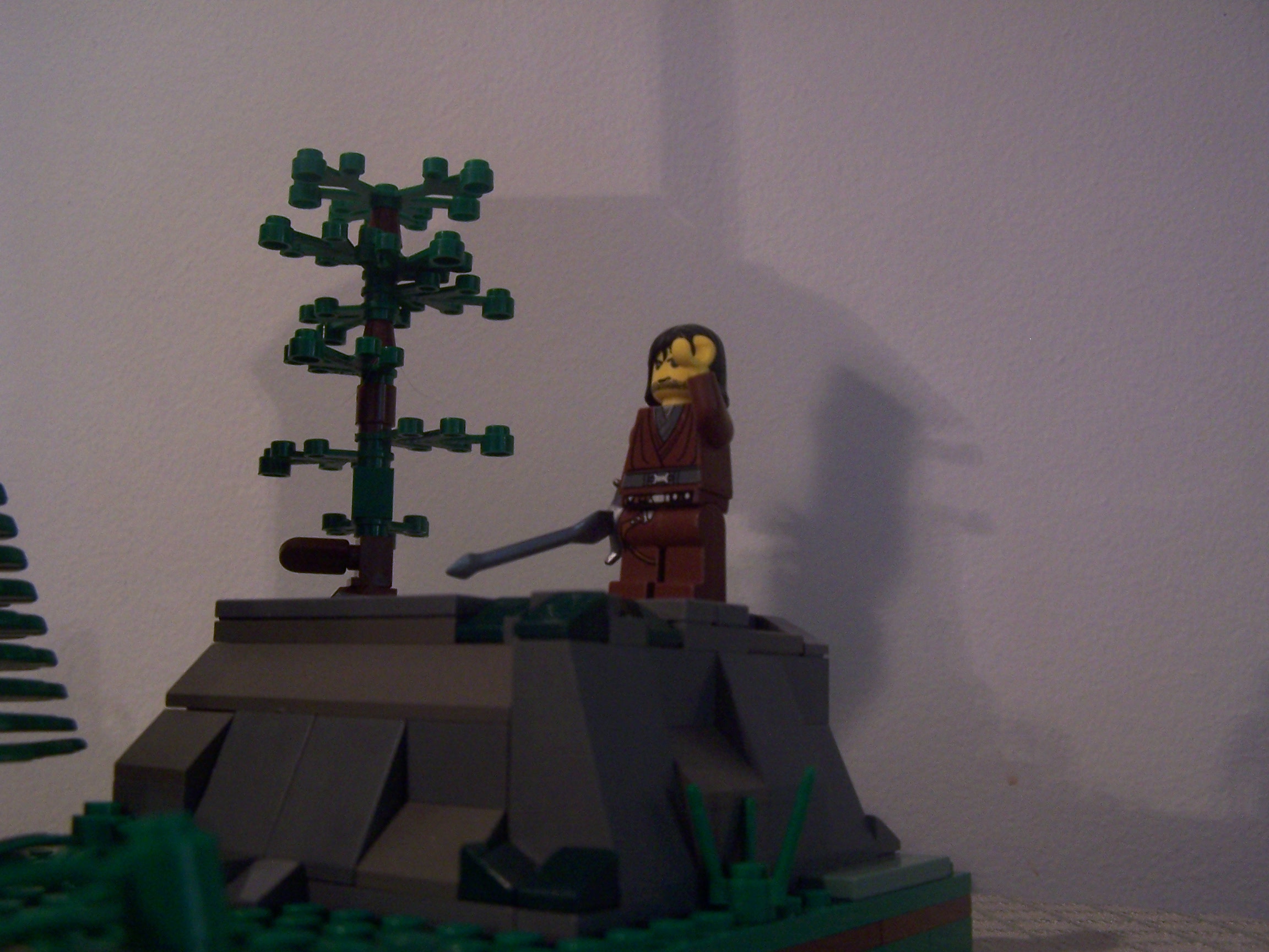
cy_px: 476
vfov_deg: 37.7
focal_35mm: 38
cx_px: 634
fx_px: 1393
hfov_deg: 49.0
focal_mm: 6.3
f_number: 2.8
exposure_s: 1/8
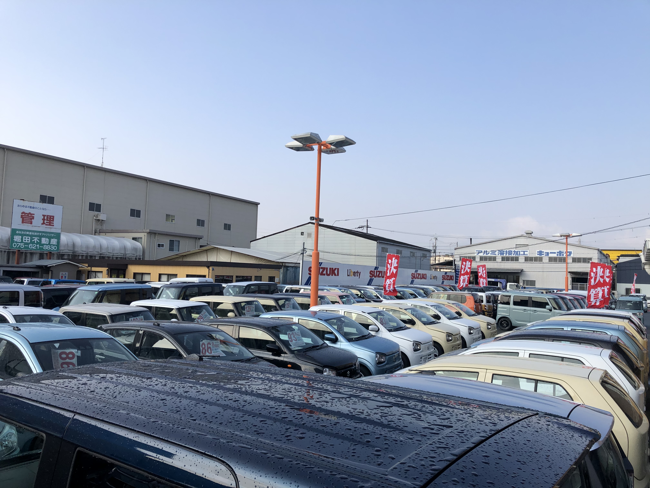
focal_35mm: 28
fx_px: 526
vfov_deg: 49.7
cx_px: 325
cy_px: 244
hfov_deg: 63.4
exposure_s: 1/1799
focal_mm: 3.99
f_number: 1.8
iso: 20
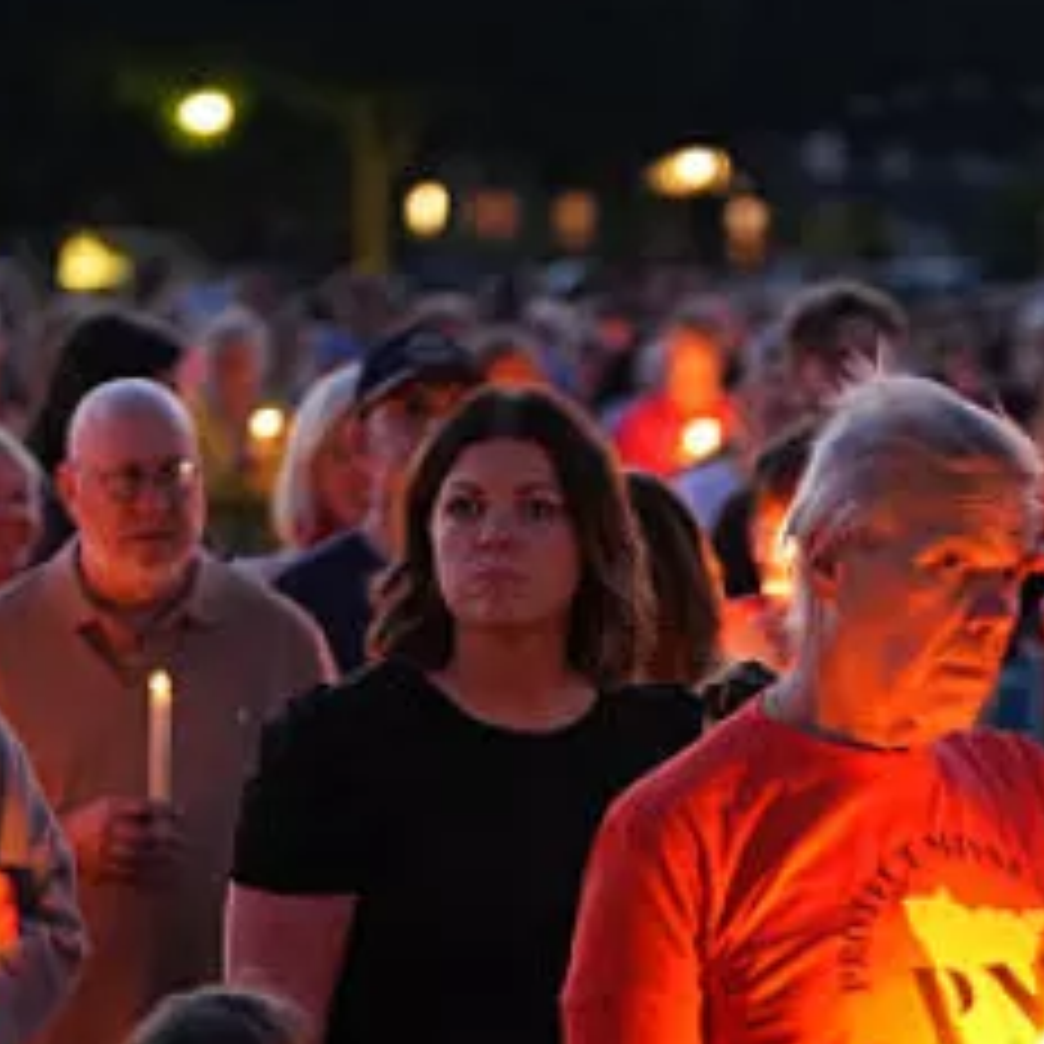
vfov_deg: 7.9
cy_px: 1318
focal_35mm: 220
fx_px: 7507
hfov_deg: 7.9
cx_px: 909
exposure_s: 1/40
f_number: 1.2
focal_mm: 50
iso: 1000
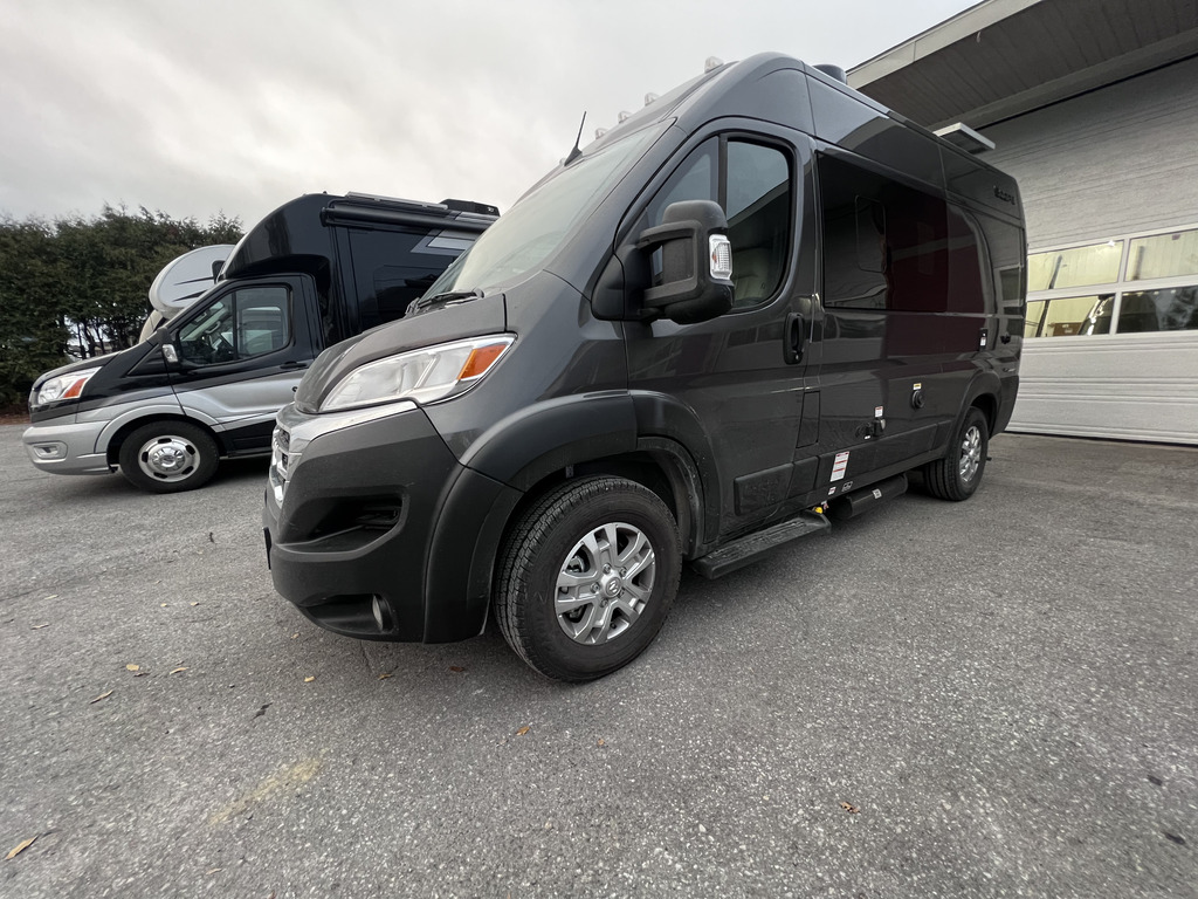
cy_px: 450
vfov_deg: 89.9
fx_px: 450
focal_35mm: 13
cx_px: 599
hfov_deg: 106.2
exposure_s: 1/60
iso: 320
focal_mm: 1.57
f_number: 1.8
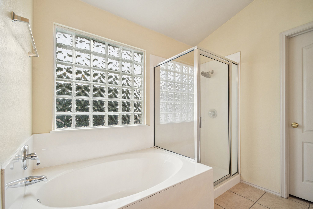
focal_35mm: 15
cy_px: 104
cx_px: 156
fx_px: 130
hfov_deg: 100.4
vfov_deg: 77.3
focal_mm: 10
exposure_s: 1/60
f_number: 8
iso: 400
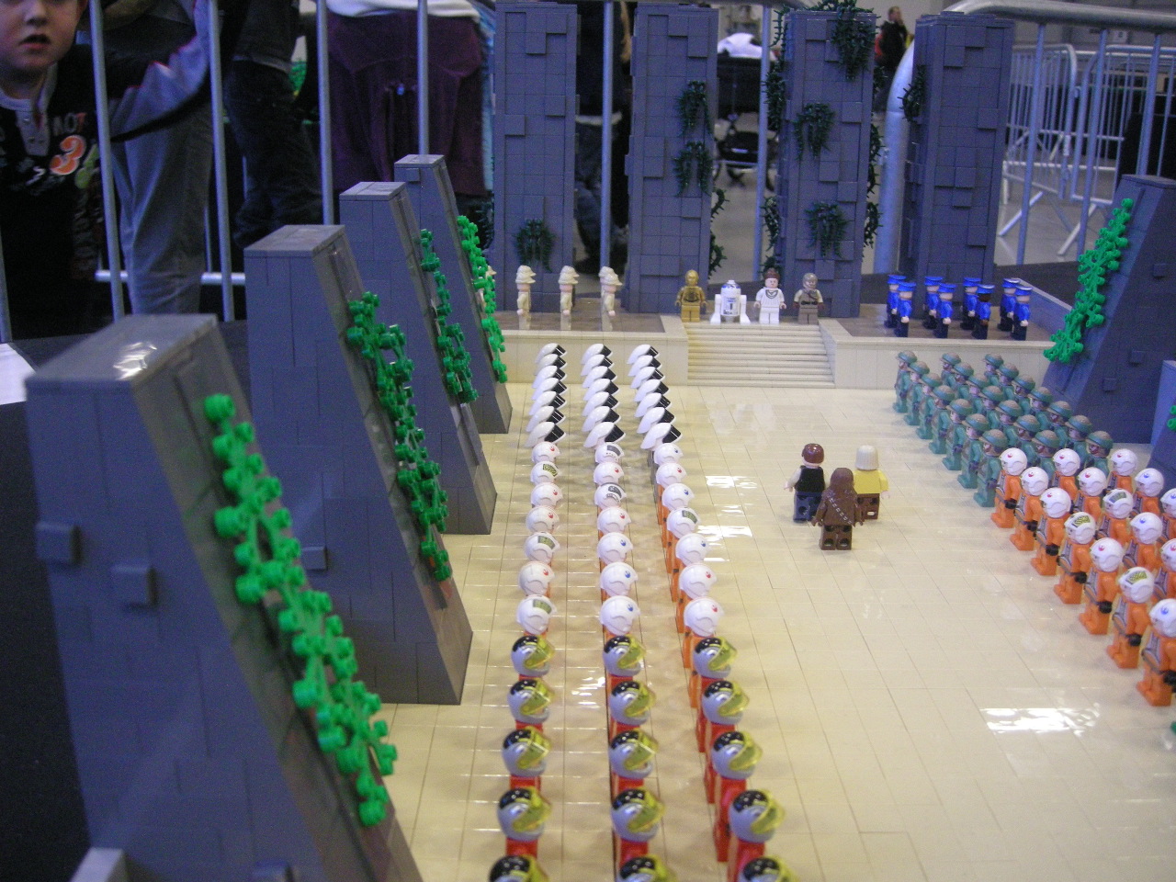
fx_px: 1223
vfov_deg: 39.7
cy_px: 441
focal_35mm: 36
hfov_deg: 51.4
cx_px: 588
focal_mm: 7.5
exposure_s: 1/23.3
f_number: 2.7
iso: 400
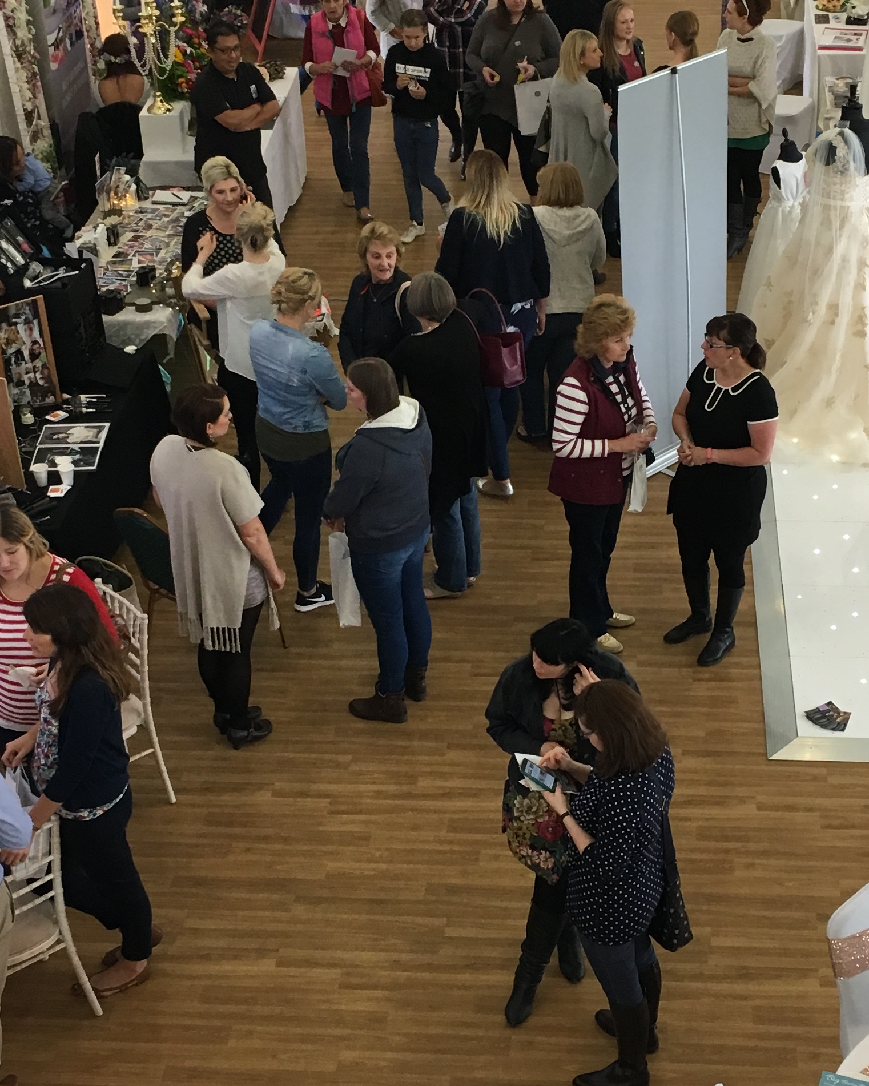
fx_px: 1929
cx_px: 496
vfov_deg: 31.4
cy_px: 581
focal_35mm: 60
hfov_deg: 25.4
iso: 50
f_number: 2.2
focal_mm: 4.15
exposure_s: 1/33
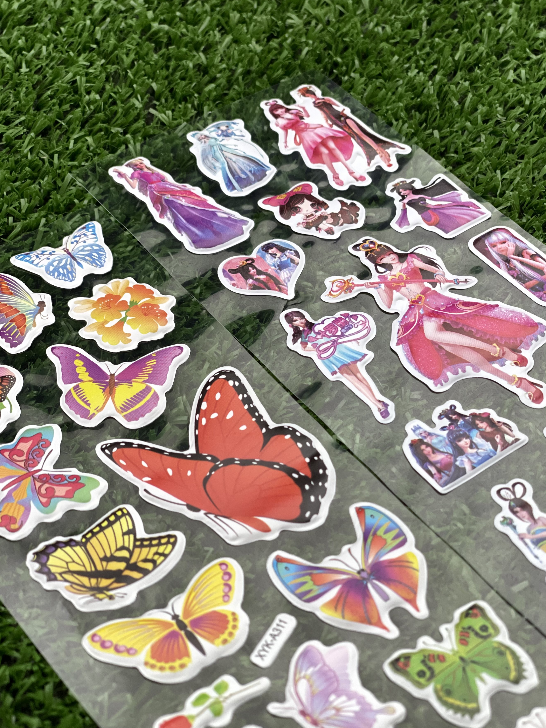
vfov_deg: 26.7
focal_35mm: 73
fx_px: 1535
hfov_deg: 20.2
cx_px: 303
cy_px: 403
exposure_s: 1/100
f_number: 2.2
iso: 100
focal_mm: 7.5
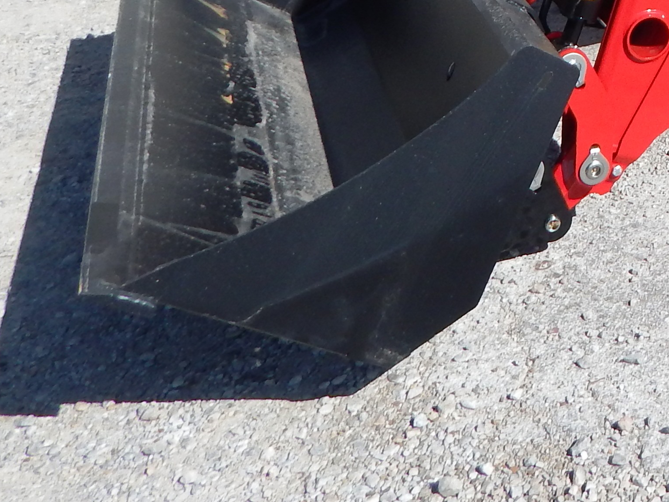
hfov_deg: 24.7
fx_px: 1276
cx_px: 921
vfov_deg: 19.5
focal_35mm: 66
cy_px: -244
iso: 125
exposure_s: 1/500
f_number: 6
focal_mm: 4
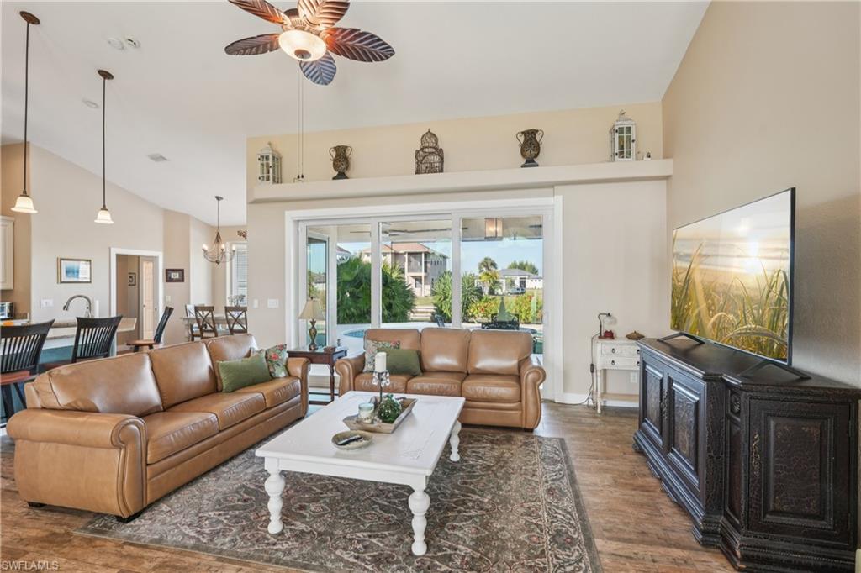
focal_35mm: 17
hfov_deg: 93.3
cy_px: 286
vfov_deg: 70.4
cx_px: 430
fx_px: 406
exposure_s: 1/30
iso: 400
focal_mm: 17
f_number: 8
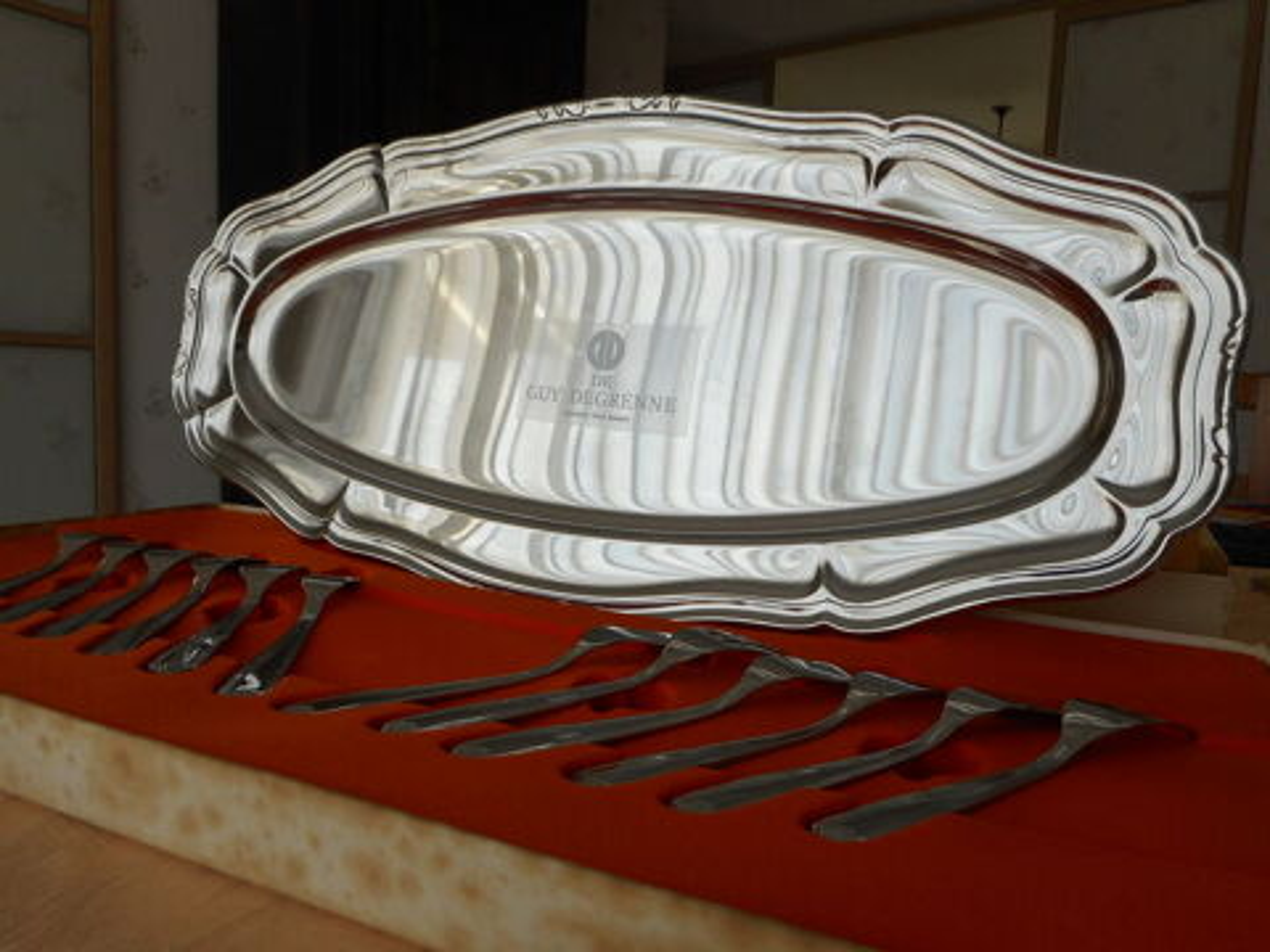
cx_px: 635
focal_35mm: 25
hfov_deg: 69.4
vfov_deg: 54.9
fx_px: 917
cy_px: 476
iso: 80
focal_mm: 4.5
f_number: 3.7
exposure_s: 1/80
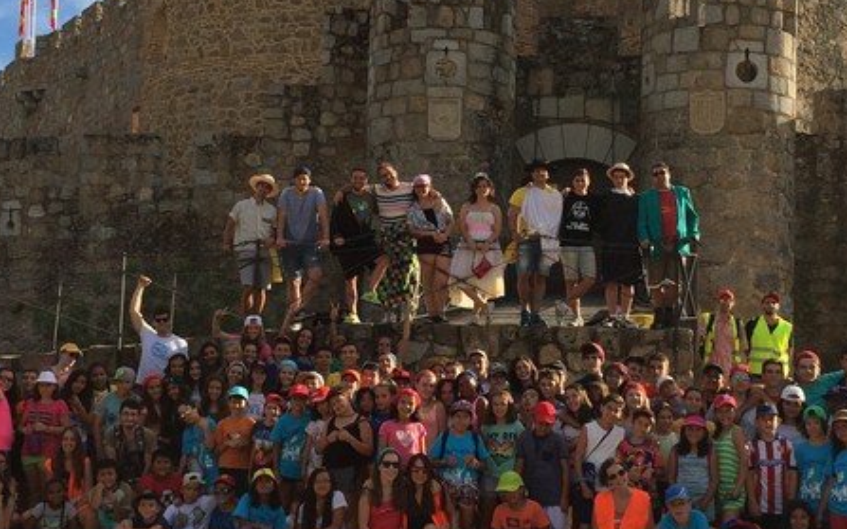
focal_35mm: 55
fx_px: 1269
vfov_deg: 23.5
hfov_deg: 36.9
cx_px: 404
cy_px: 241
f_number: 2.2
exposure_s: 1/1642
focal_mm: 4.15
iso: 32
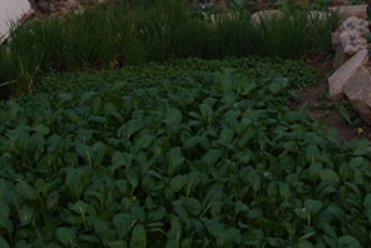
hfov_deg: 11.9
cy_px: -135
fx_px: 1774
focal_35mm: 172
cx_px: 234
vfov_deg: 7.8
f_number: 10
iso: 400
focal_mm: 32
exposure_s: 1/400
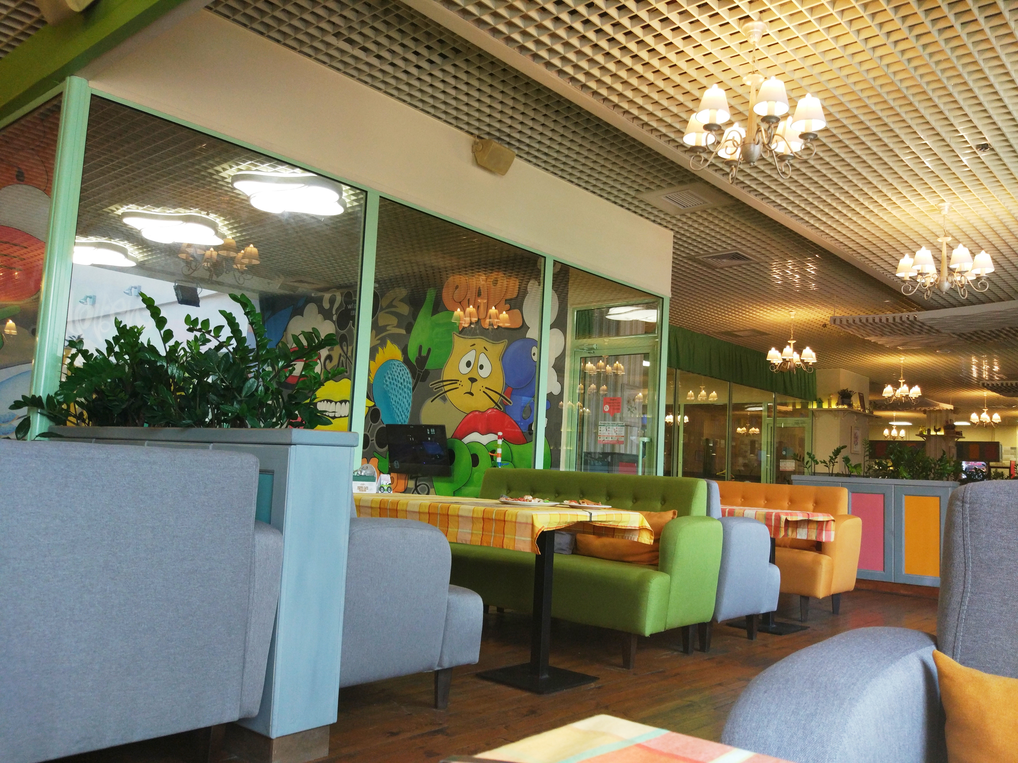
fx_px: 823
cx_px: 509
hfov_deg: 63.4
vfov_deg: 49.7
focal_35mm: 28
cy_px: 382
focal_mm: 4.26
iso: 225
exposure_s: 1/33
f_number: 2
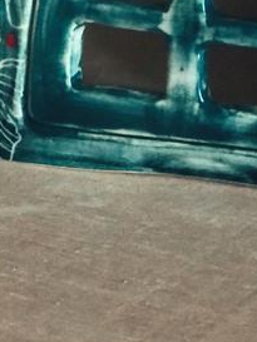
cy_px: -228
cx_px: 134
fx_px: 2117
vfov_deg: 8.9
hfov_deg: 6.9
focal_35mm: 214
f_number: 2.8
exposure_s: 1/30
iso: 320
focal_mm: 6.6
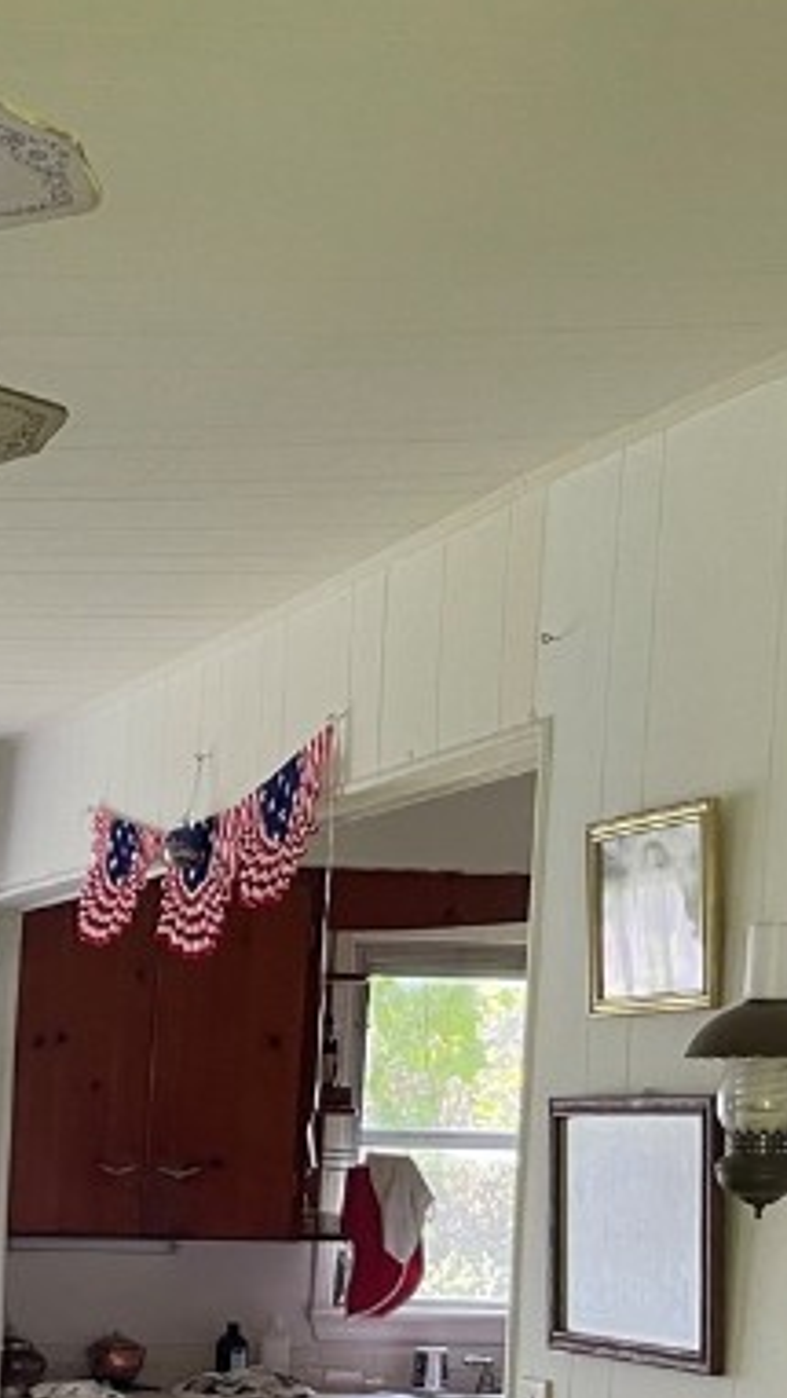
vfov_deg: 26.5
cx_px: -439
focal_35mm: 76
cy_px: 1365
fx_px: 2818
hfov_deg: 14.7
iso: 125
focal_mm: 5.1
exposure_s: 1/96
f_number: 1.6
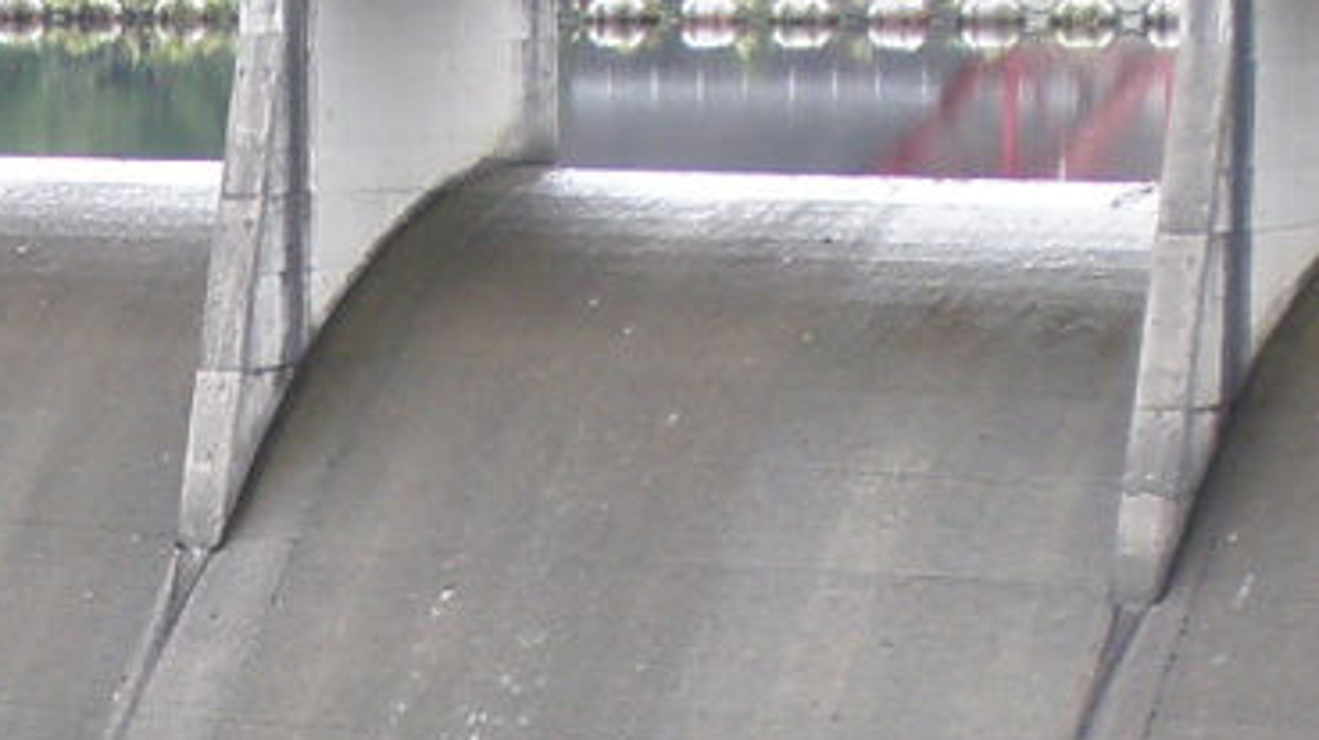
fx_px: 7829
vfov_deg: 5.3
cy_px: 1215
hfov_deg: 9.6
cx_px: 122
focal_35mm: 224
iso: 64
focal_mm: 6.6
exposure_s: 1/125
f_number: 3.5
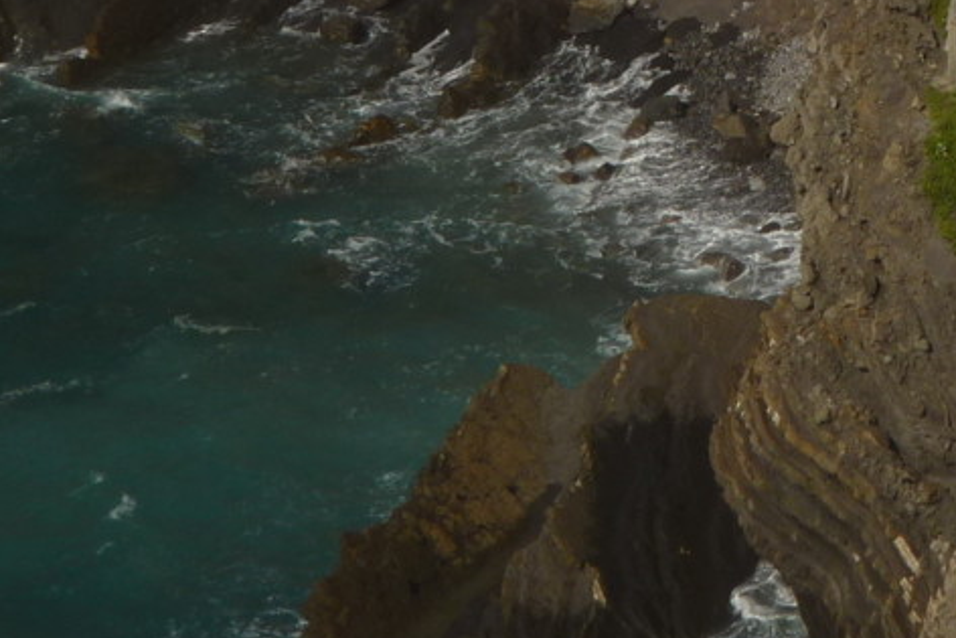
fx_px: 18195
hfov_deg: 3.0
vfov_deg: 2.0
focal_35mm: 685
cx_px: 762
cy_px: -16
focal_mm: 43.3
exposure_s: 1/500
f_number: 6.3
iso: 80
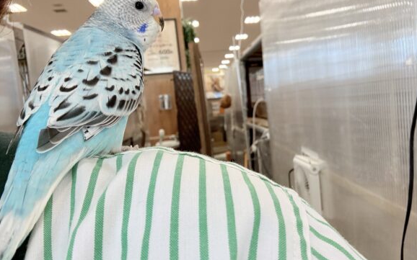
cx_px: 229
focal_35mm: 27
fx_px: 307
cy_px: 124
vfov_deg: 46.0
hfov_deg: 68.2
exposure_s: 1/100
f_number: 1.9
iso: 100
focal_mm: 2.69
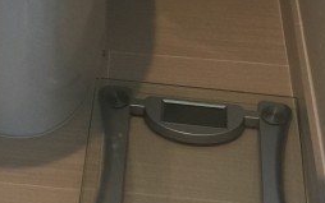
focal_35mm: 124
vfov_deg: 9.7
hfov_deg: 16.5
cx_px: 13
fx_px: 1099
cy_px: -227
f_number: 2.2
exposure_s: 1/30
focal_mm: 4.15
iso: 32
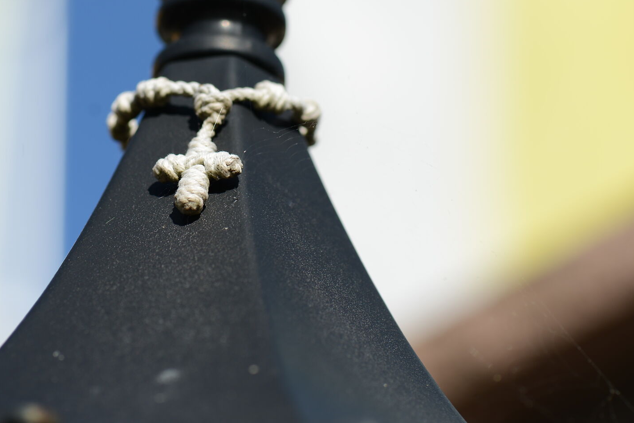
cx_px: 398
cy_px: 127
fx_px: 3118
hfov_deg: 11.6
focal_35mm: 177
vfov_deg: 7.8
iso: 100
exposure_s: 1/640
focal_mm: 105
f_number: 6.3
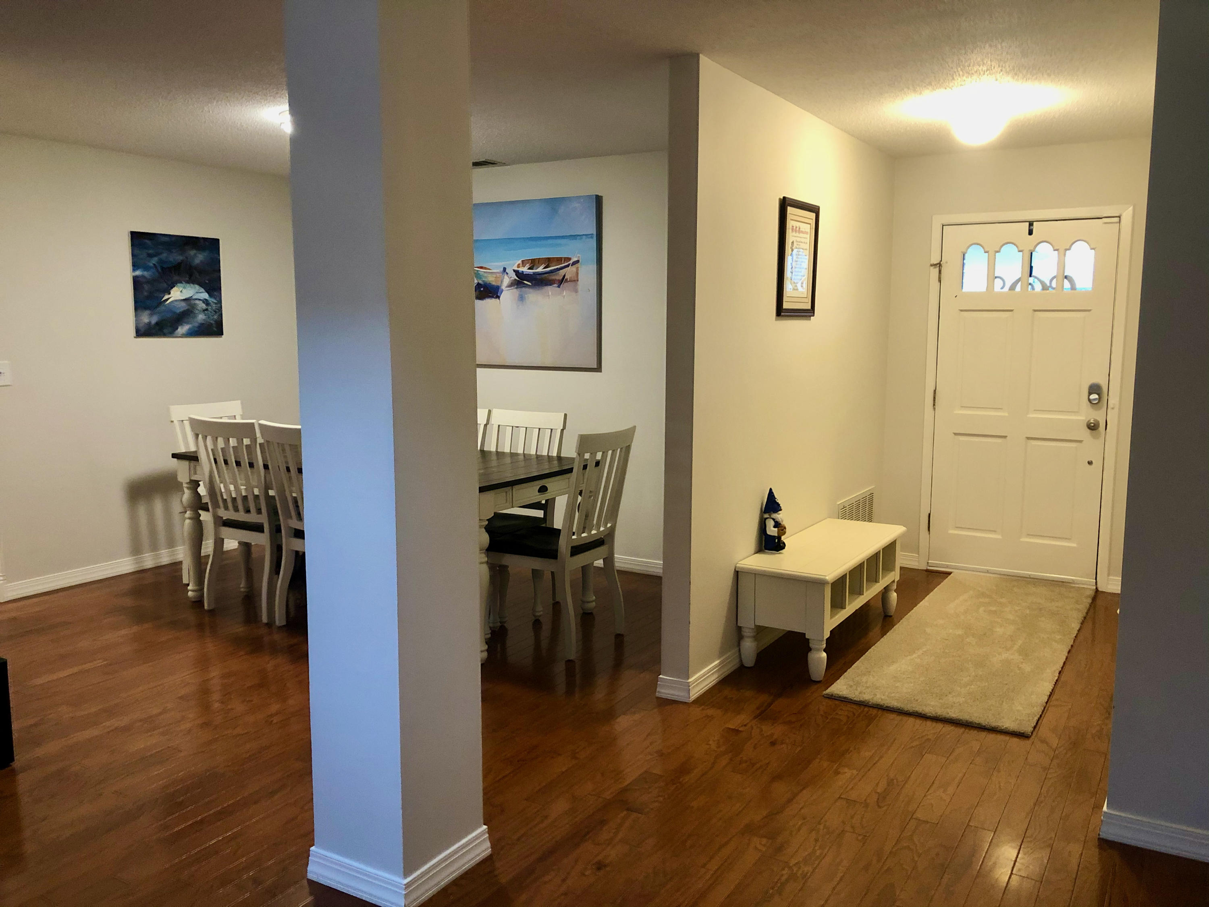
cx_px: 604
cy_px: 454
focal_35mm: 28
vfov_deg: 49.7
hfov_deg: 63.4
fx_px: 978
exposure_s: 1/15
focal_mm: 4
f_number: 1.8
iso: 64
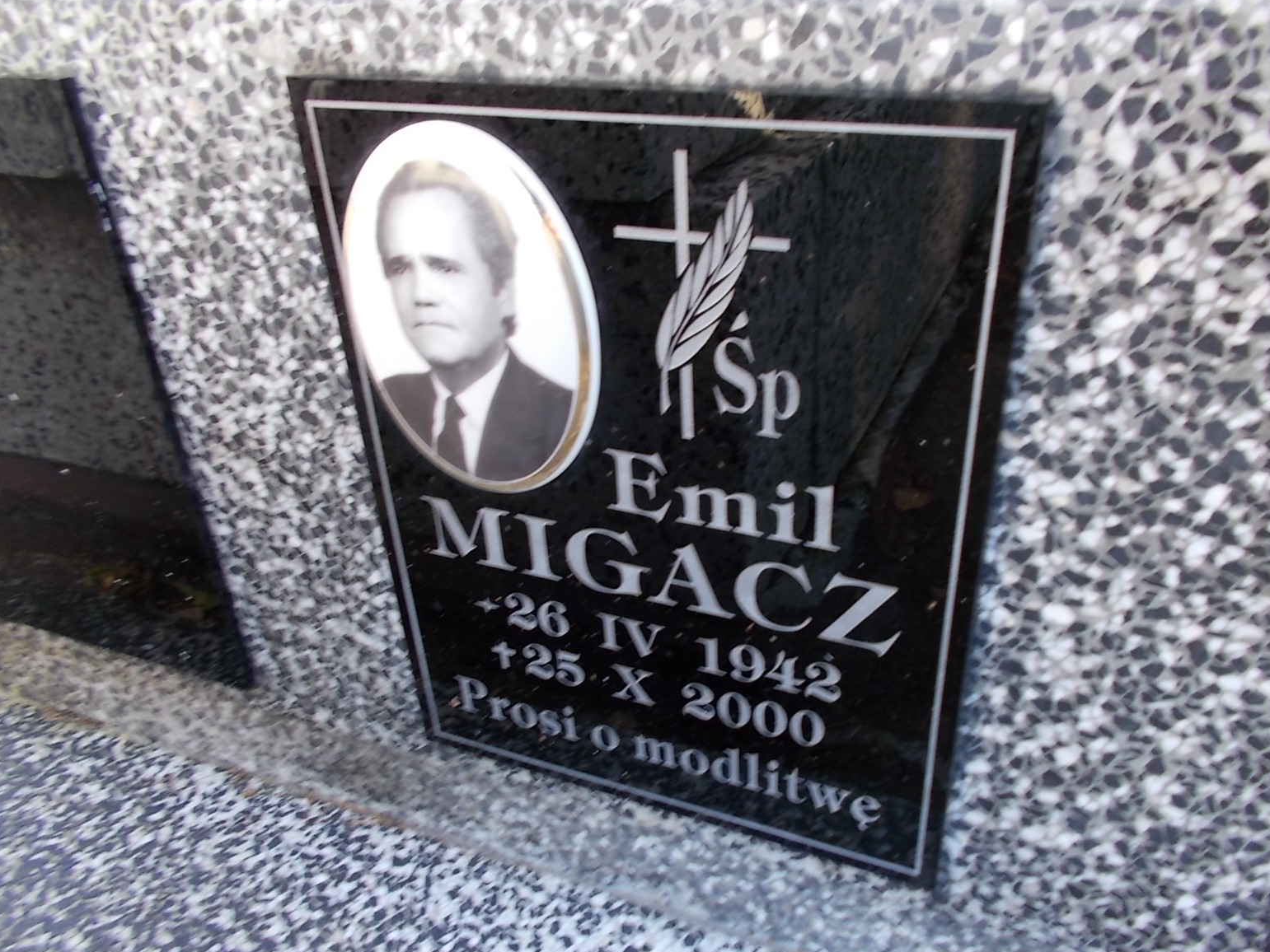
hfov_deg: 65.3
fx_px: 991
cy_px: 477
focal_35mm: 27
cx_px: 657
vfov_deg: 51.4
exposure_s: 1/30
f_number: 3.2
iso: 80
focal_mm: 4.6
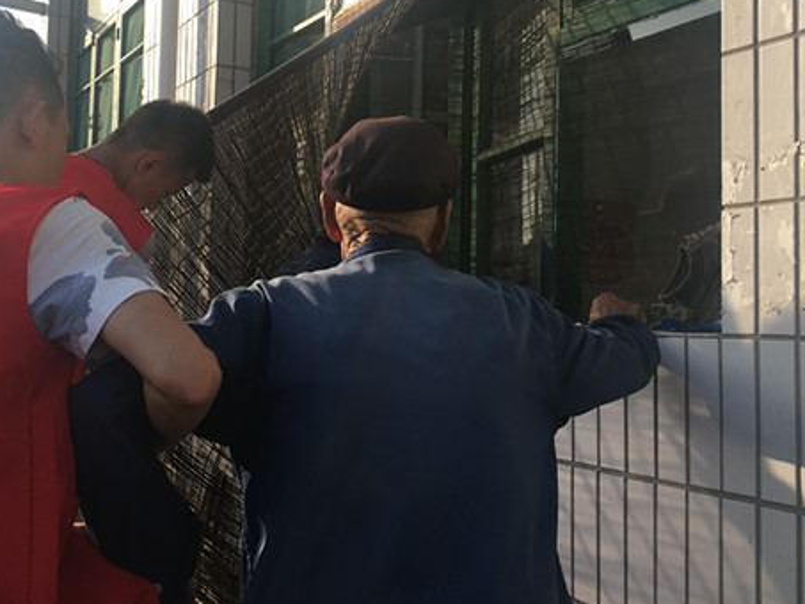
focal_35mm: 41
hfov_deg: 45.6
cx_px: 334
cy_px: 274
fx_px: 954
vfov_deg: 35.1
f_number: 2.2
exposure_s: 1/427
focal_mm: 4.15
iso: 25
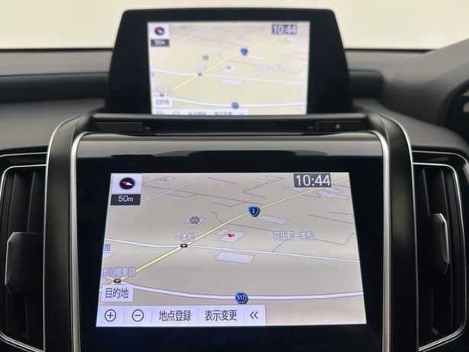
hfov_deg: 69.4
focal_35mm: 25
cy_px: 170
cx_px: 232
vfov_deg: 54.9
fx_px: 339
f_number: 1.78
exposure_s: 1/185
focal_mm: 6.86
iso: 64
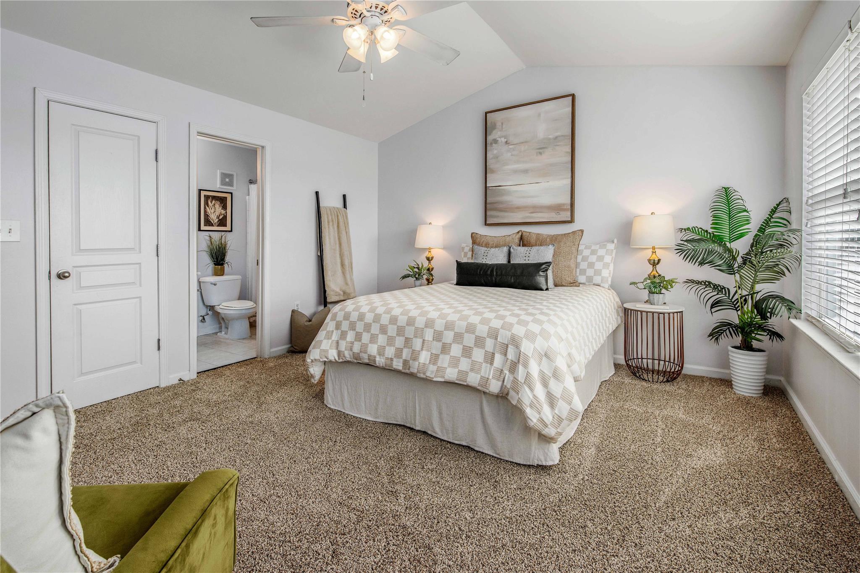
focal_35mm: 15
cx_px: 430
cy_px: 286
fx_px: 358
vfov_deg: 77.3
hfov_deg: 100.4
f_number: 7.1
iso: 250
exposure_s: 1/25
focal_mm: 15
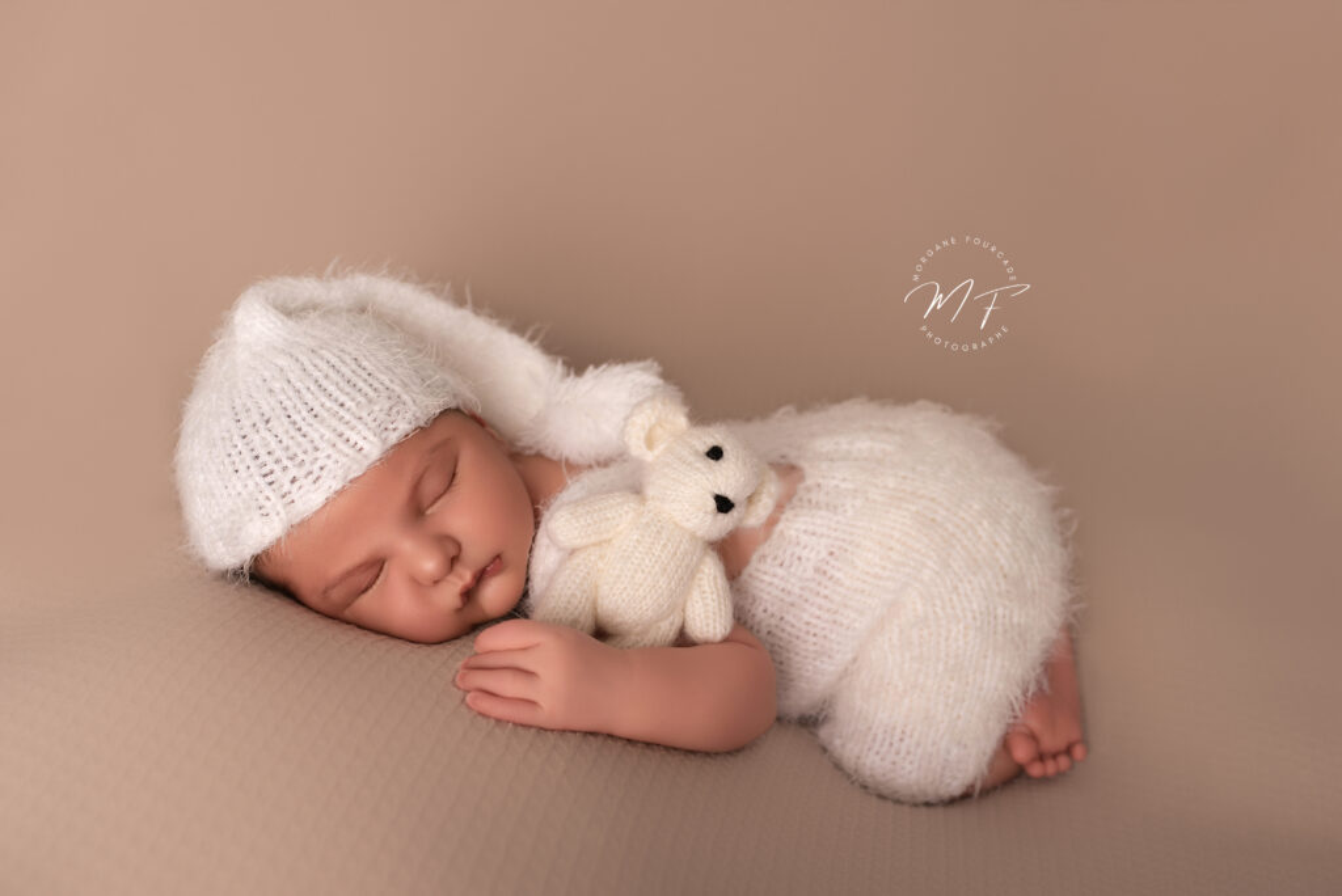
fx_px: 1305
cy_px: 448
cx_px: 671
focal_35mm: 35
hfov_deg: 54.4
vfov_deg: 37.9
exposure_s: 1/160
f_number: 3.5
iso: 100
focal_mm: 35
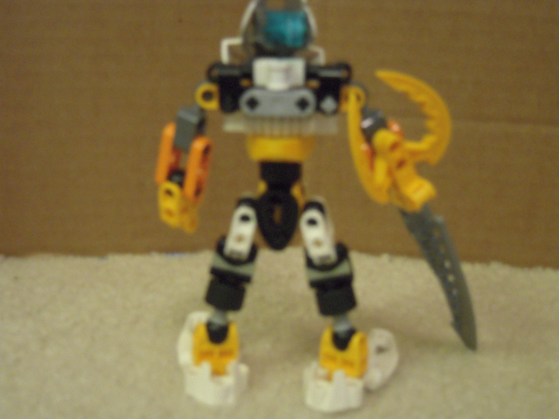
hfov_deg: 32.7
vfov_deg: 24.8
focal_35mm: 59
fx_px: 953
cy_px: 210
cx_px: 280
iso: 800
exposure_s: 1/15
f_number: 3.9
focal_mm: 10.5
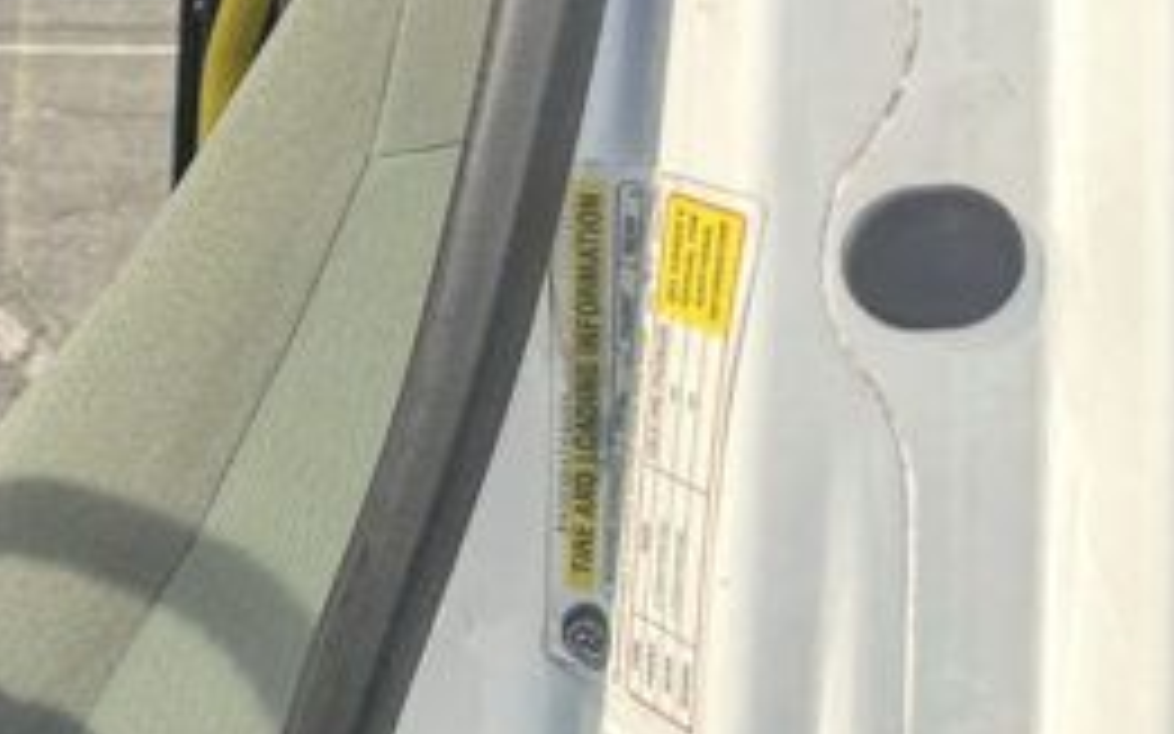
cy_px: 212
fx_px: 3199
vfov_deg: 13.0
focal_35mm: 100
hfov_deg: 16.5
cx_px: -1093
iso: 80
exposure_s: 1/842
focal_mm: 6.76
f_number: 1.78
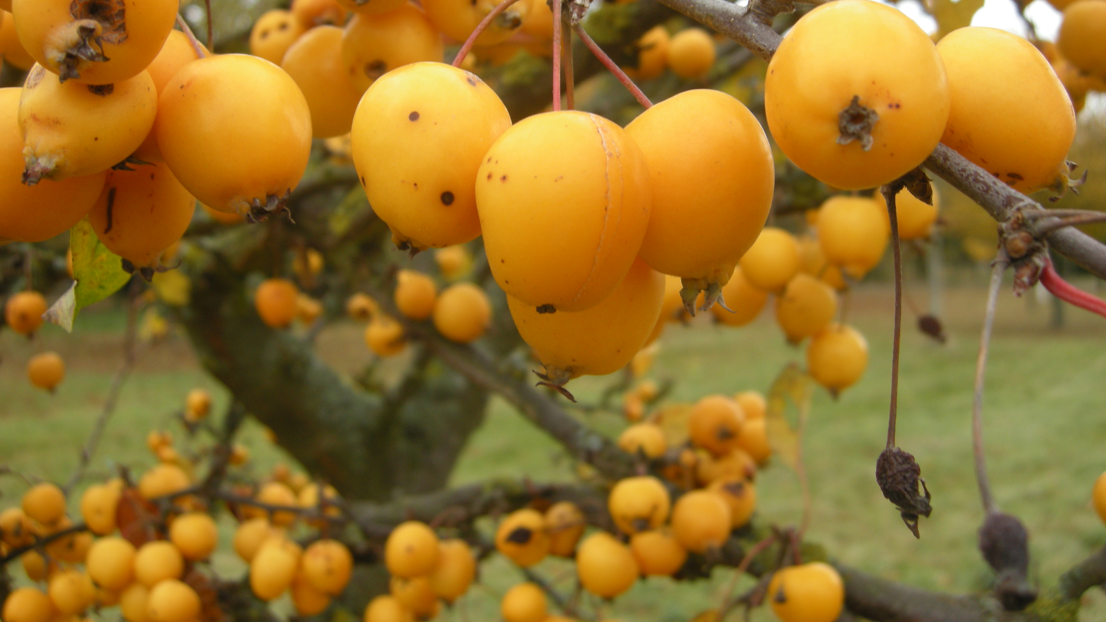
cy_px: 214
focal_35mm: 40
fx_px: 1173
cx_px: 562
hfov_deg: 50.5
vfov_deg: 29.5
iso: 64
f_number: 3.4
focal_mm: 7.5
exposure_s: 1/86.5
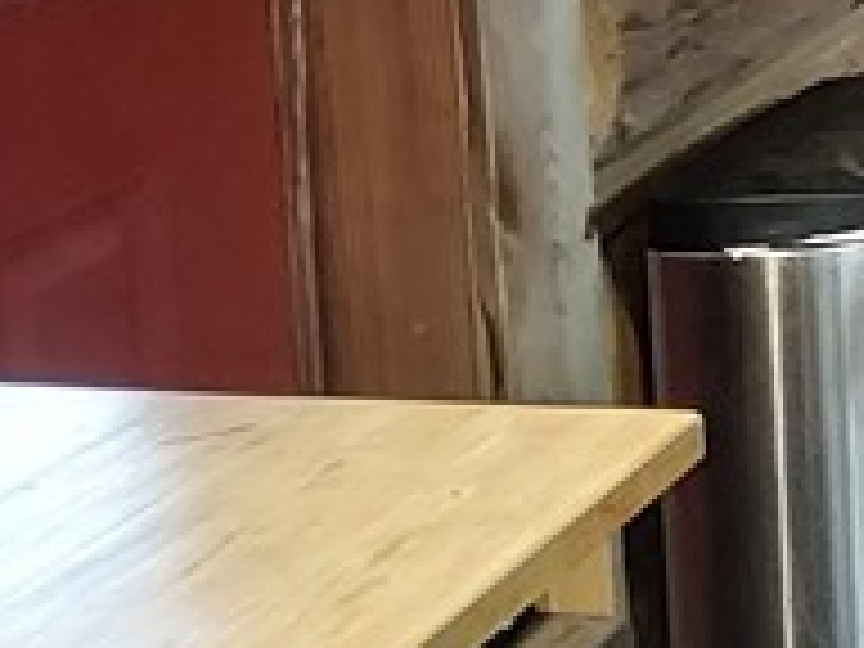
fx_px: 3195
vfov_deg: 11.2
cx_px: 1526
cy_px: -230
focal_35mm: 128
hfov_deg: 13.8
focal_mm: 4.6
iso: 400
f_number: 1.8
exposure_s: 1/30
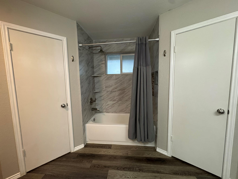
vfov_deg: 85.7
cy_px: 90
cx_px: 119
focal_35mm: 14
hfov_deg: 102.1
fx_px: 96
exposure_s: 1/60
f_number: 2.2
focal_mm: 2.22
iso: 200
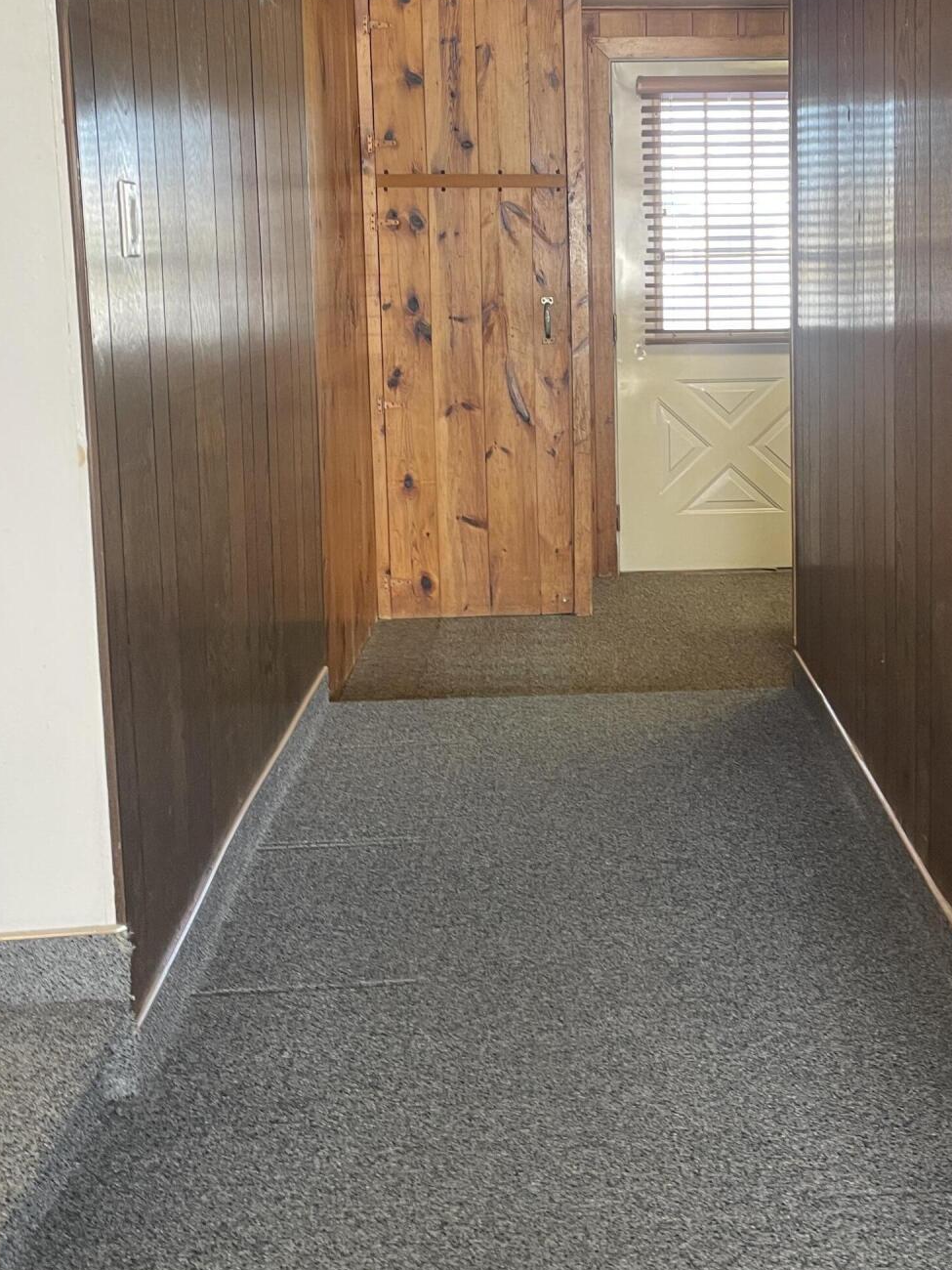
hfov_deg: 35.6
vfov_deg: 46.2
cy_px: 447
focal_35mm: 40
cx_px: 645
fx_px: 1467
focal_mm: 4.2
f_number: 1.6
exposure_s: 1/60
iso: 100
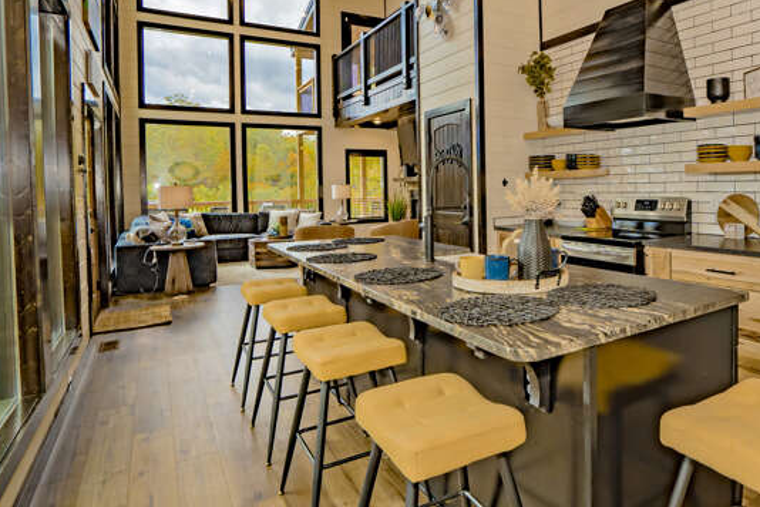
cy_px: 188
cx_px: 525
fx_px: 486
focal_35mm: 23
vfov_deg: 54.4
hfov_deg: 73.1
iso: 640
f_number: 7.1
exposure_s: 1/160
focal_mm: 16
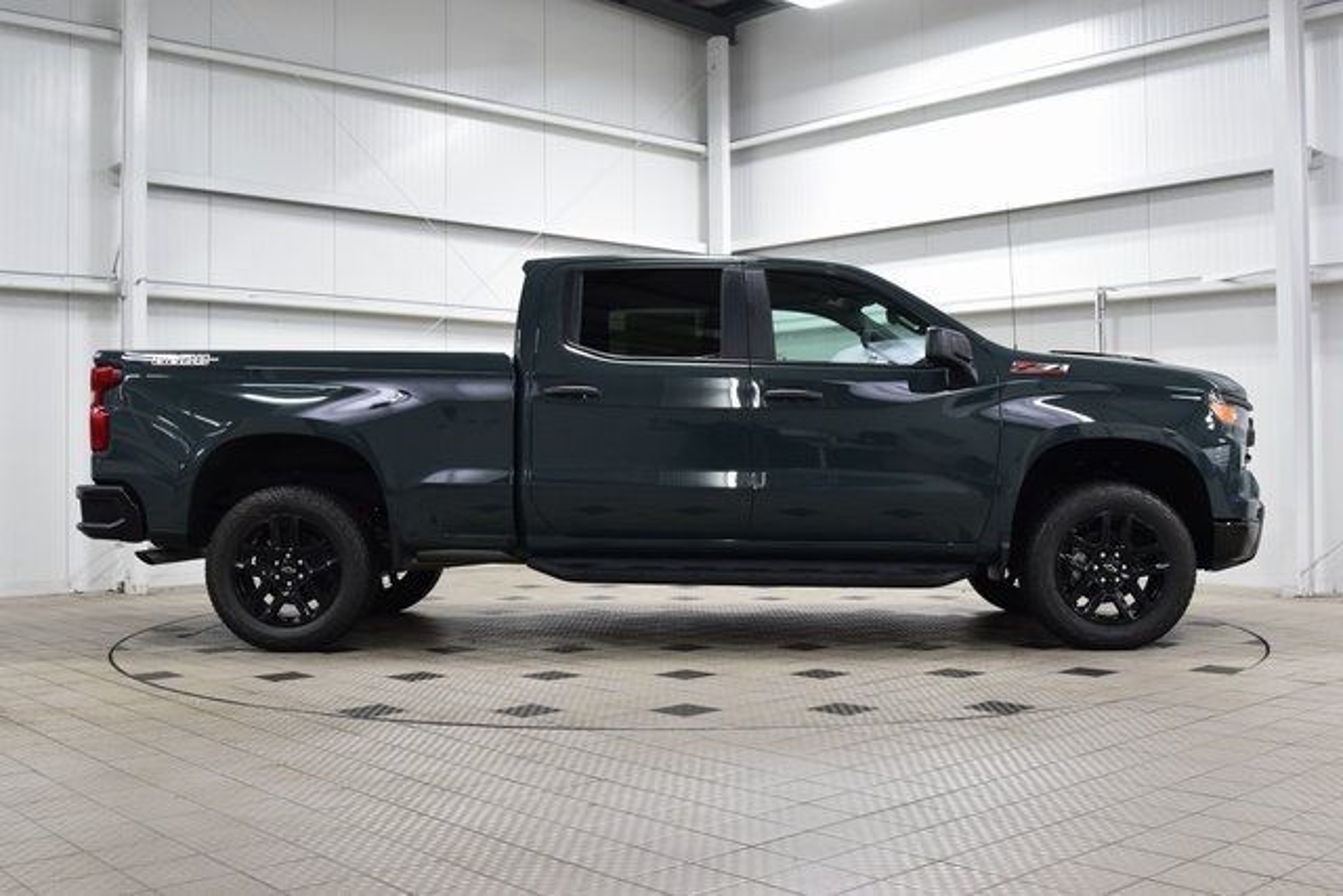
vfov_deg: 36.9
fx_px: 1343
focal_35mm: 36
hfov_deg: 53.1
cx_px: 672
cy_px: 448
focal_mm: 24
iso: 1600
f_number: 5.6
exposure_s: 1/60
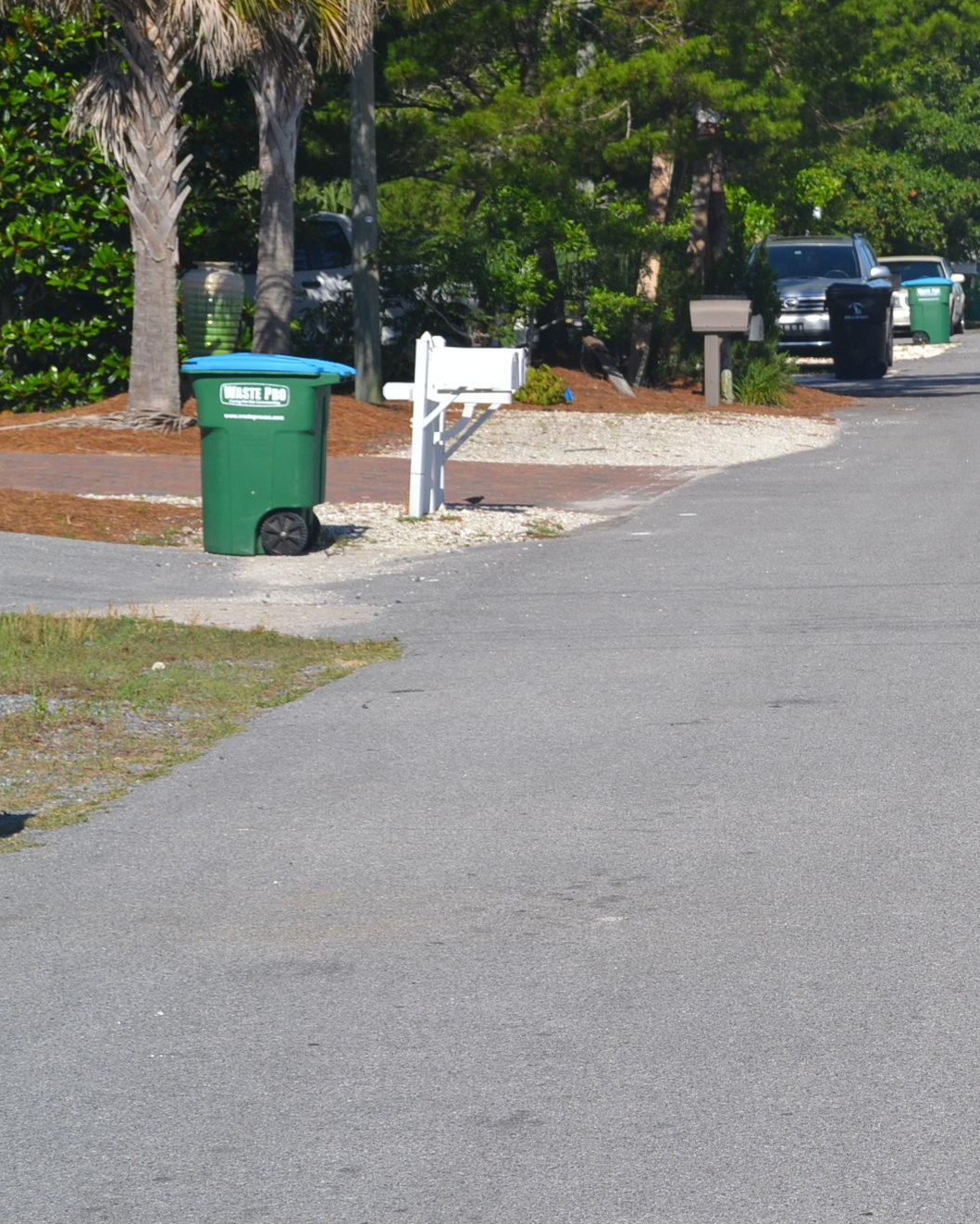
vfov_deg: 14.3
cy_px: 649
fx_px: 4886
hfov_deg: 11.3
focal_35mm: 135
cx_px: 978
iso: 100
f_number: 8
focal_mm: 55
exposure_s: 1/250
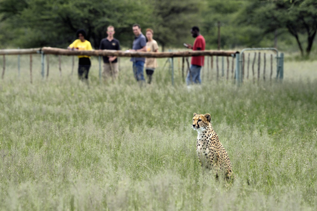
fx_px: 1761
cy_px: 106
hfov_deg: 10.3
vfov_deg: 6.9
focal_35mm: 200
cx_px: 158
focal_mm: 200
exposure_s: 1/800
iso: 400
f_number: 5.6
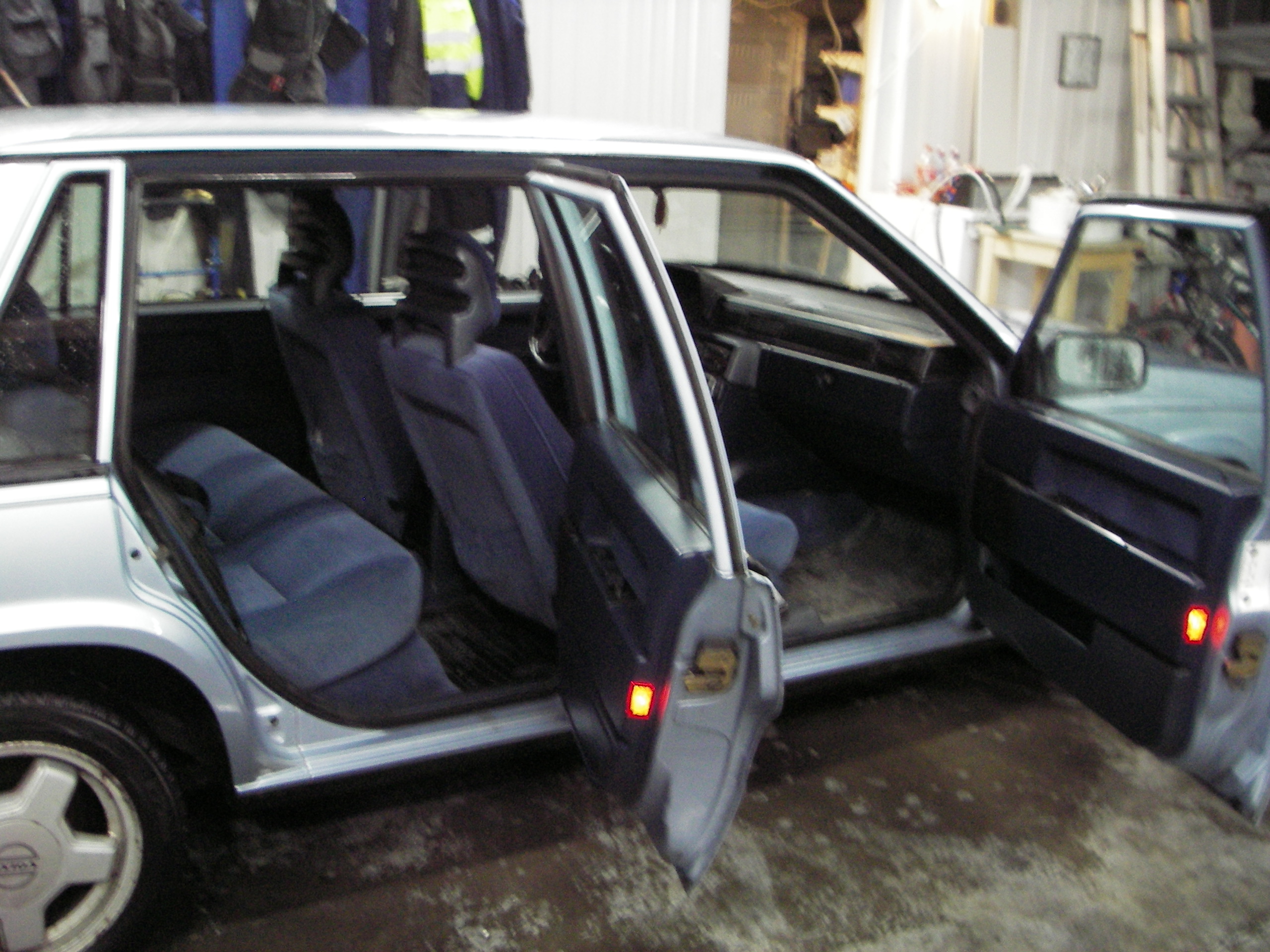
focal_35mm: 38
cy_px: 476
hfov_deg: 49.0
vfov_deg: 37.7
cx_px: 635
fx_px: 1394
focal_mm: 6.3
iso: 200
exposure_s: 1/4
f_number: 3.3
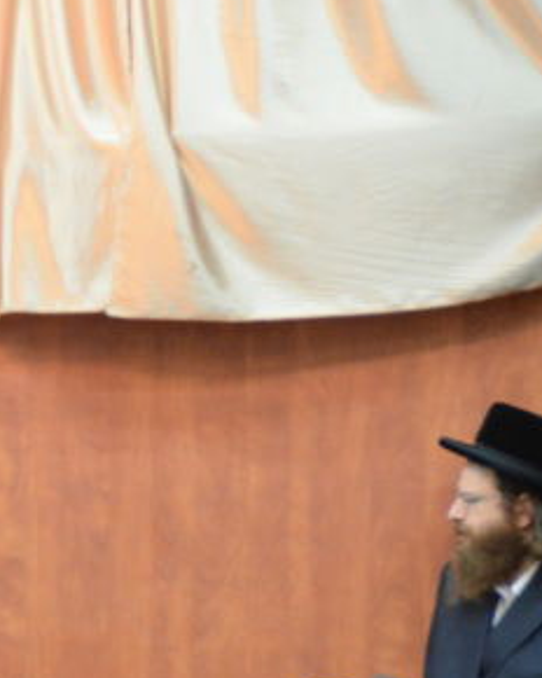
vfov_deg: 3.7
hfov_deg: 2.9
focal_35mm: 522
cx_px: -617
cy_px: 699
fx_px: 10460
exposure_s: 1/15
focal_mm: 105
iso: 1600
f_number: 5.6
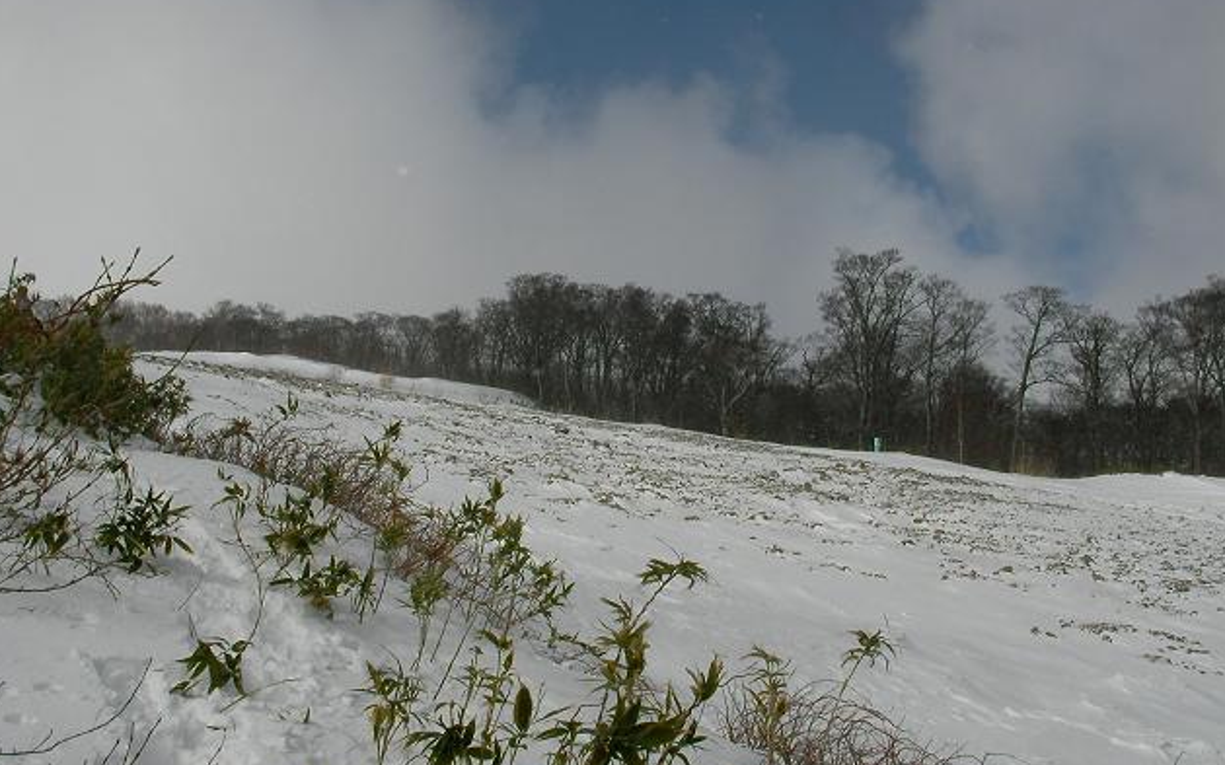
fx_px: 1369
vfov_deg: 31.2
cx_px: 610
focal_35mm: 41
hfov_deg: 48.2
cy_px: 348
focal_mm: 6.3
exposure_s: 1/432
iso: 50
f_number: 8
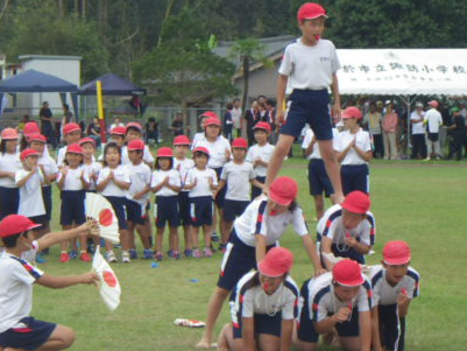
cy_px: 136
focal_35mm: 150
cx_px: 151
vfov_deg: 9.9
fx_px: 2024
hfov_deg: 13.1
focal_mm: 16.7
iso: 125
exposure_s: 1/320
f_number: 5
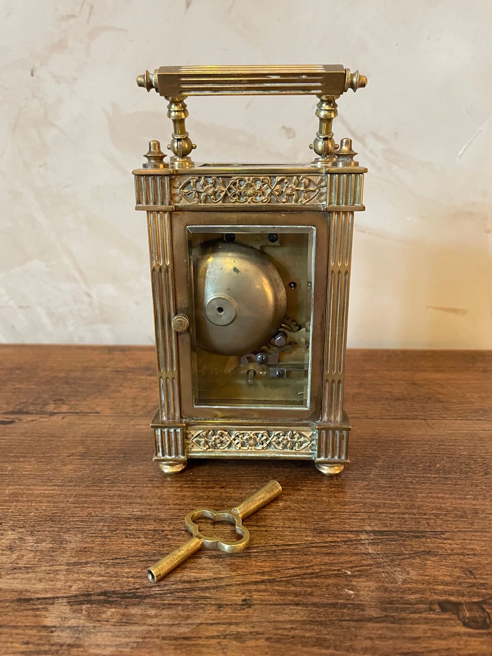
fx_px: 512
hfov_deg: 51.4
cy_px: 326
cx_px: 254
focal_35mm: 27
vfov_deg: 65.3
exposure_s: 1/33
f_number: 1.6
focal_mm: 4.2
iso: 400
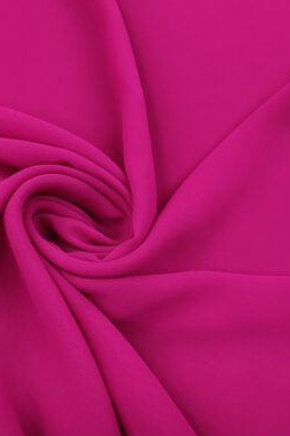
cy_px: 196
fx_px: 495
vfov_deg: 47.3
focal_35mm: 41
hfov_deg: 32.2
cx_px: 81
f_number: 1.89
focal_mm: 5.43
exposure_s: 1/100
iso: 320
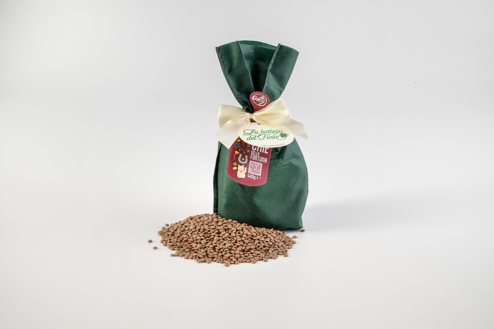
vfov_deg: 23.4
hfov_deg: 34.5
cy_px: 164
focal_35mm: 58
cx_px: 247
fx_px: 796
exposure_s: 1/125
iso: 64
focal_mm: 58
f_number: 18
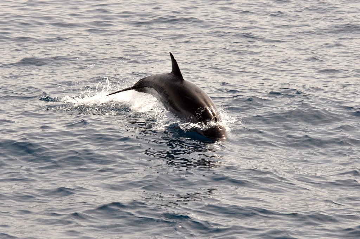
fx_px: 1049
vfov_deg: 13.0
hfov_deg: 19.5
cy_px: 120
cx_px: 180
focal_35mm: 105
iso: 400
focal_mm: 70
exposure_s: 1/1250
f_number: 5
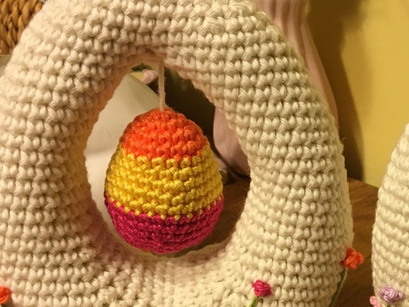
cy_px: 212
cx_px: 352
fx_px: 780
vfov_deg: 22.1
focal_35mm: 66
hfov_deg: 28.5
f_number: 2.2
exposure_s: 1/33
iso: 125
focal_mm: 4.15
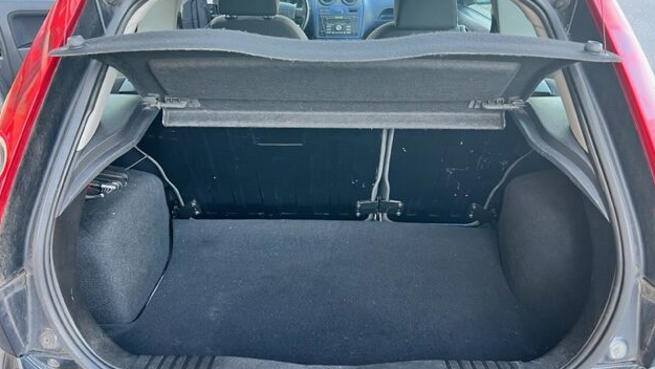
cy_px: 161
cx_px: 331
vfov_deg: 40.1
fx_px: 504
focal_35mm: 29
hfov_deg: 66.0
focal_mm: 5.7
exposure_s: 1/60
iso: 160
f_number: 1.5
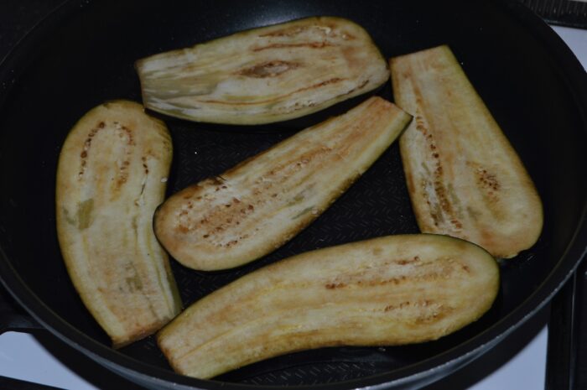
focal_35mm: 52
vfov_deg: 25.7
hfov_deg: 37.9
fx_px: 855
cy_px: 195
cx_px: 294
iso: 100
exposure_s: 1/60
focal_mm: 35
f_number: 8
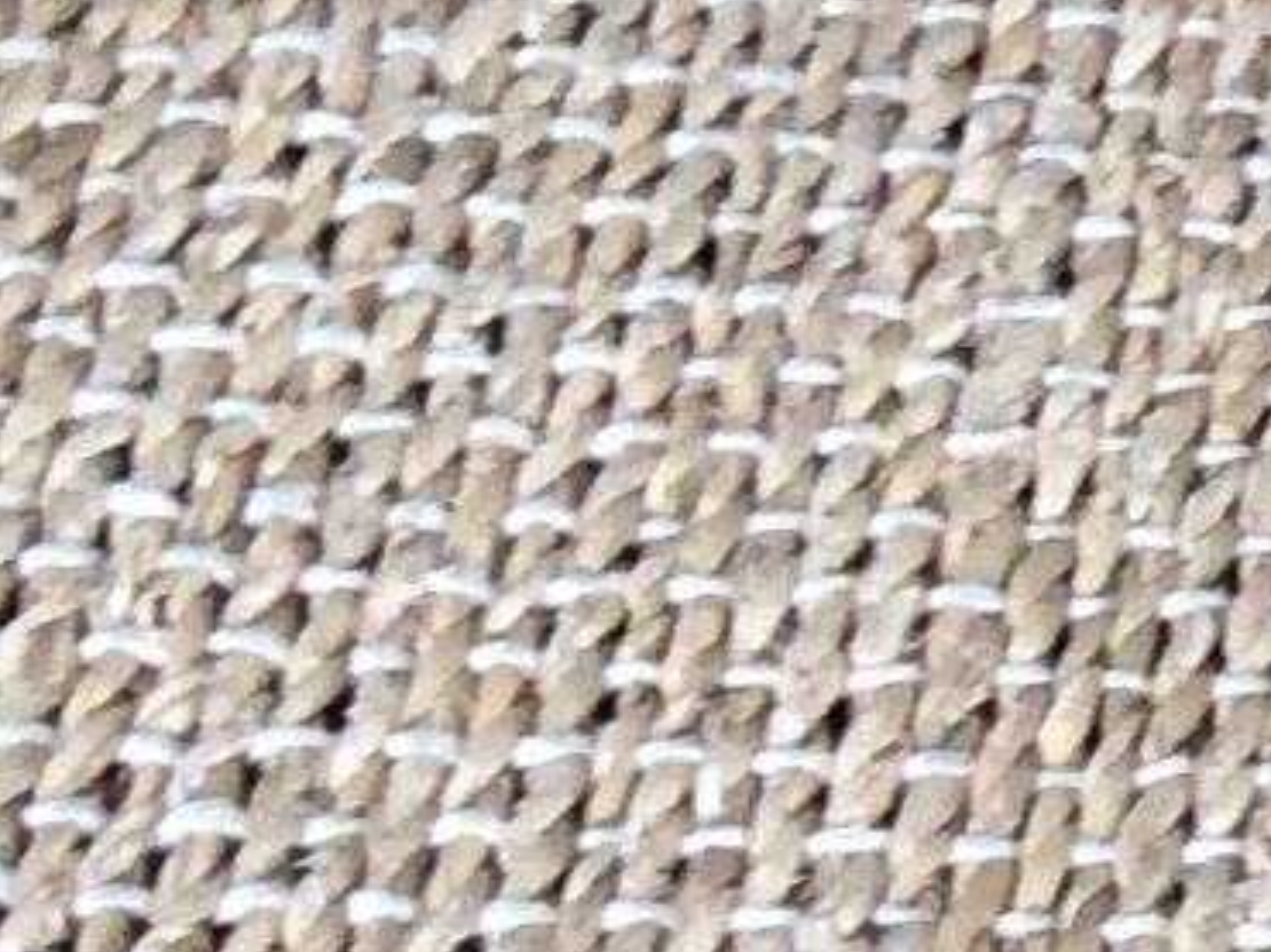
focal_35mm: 224
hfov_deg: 7.9
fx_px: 8219
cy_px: 849
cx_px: 3514
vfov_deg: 6.6
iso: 64
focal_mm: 3.3
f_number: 2.4
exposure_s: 1/25
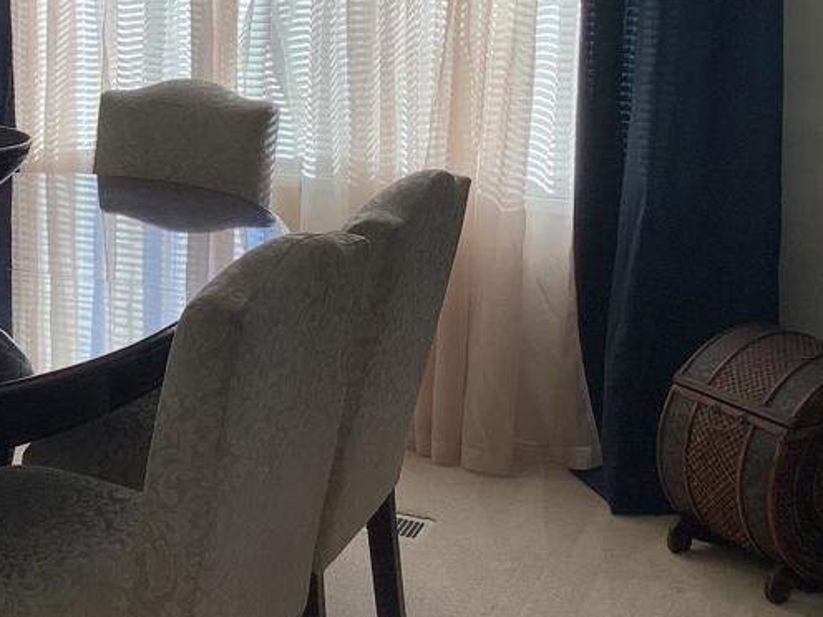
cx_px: 45
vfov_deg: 22.7
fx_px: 1522
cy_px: 151
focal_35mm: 64
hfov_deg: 28.8
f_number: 2.4
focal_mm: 3.3
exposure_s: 1/120
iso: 32
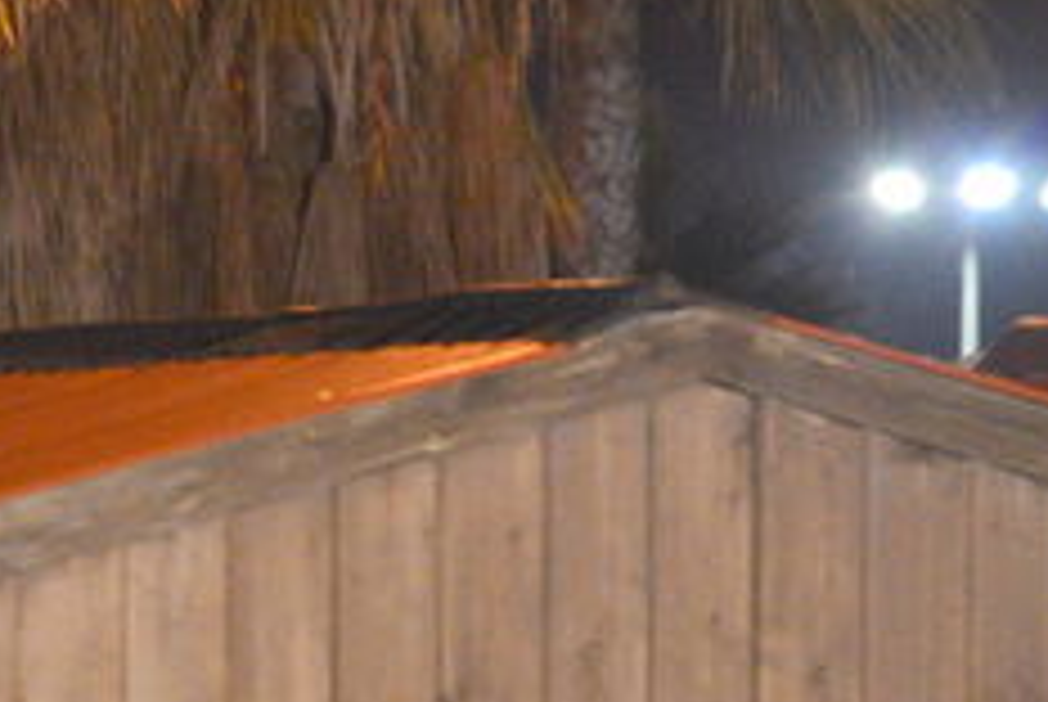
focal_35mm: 720
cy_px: 677
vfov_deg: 1.9
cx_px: -1430
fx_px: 20986
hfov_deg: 2.8
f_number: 4
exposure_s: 1/25
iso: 2000
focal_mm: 120
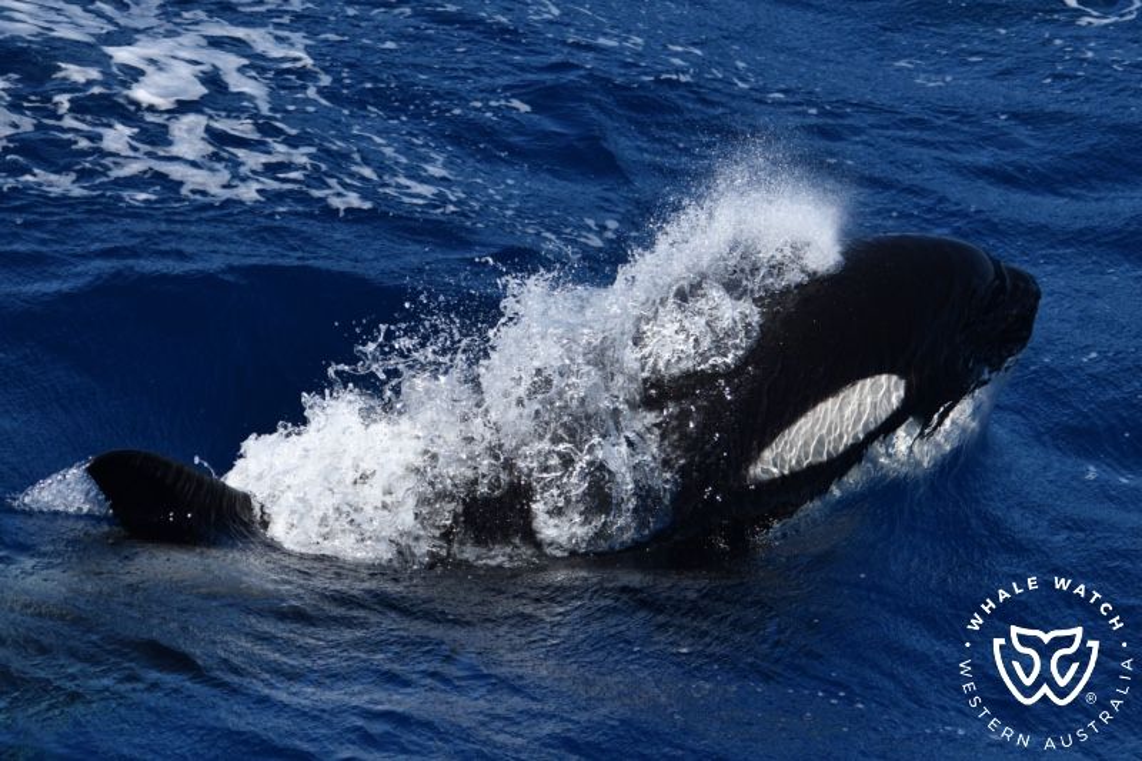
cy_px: 380
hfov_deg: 11.1
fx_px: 5867
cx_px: 571
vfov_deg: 7.4
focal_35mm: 185
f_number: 5.3
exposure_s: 1/8000
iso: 800
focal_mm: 185
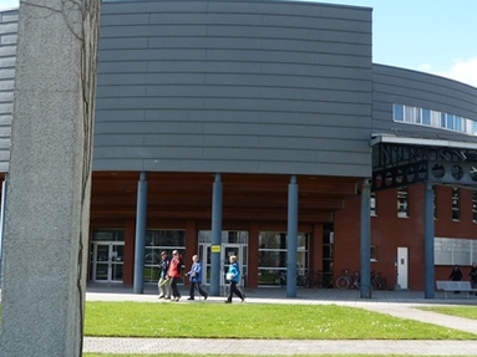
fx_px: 647
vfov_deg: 30.9
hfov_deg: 40.4
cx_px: 253
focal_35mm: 47
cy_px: 177
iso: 80
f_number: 4
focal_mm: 5.4
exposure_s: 1/250
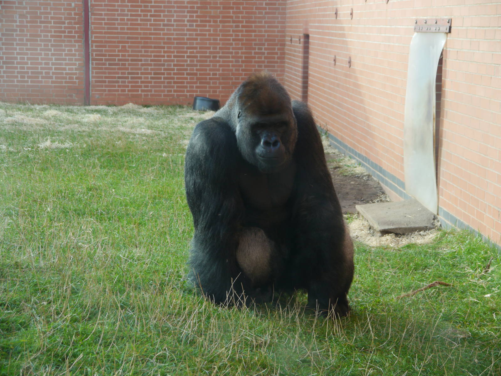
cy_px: 188
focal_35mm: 84
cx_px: 250
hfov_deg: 23.3
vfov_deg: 17.6
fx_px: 1216
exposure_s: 1/50
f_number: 5.6
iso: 160
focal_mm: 42
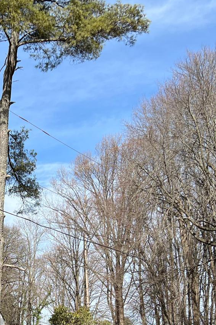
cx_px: 0
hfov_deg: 20.3
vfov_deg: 29.8
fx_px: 585
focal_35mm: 65
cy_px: 283
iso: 50
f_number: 1.5
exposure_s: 1/2252
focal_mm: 5.7
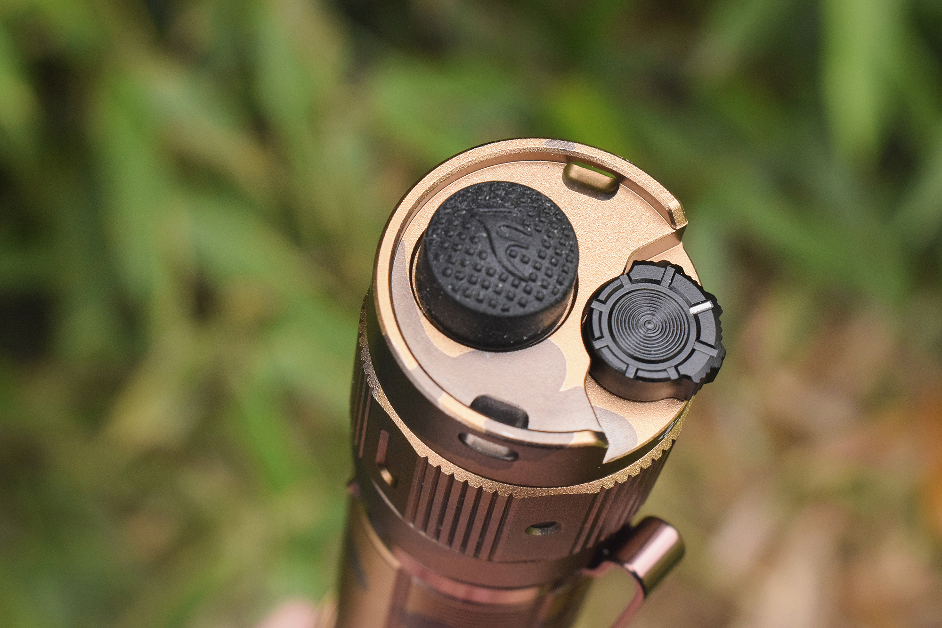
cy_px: 314
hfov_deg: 24.6
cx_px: 471
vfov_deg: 16.6
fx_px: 2158
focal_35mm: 82
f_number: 13
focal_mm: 55
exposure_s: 1/640
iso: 3200
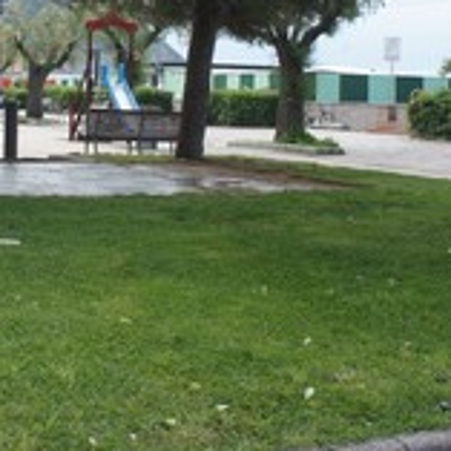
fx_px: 988
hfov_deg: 25.3
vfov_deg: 24.7
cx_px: 98
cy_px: 20
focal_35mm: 67
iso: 200
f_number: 7.1
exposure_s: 1/200
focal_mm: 18
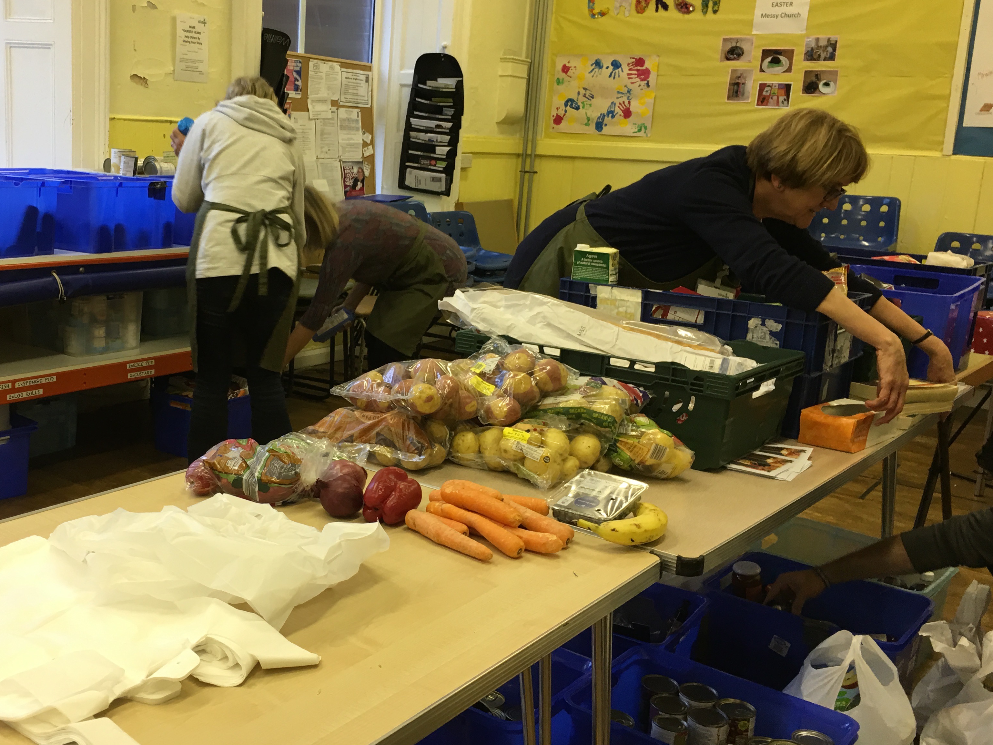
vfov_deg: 37.7
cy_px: 368
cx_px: 349
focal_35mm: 38
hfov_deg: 48.3
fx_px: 1090
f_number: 2.2
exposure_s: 1/17
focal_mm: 4.15
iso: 32
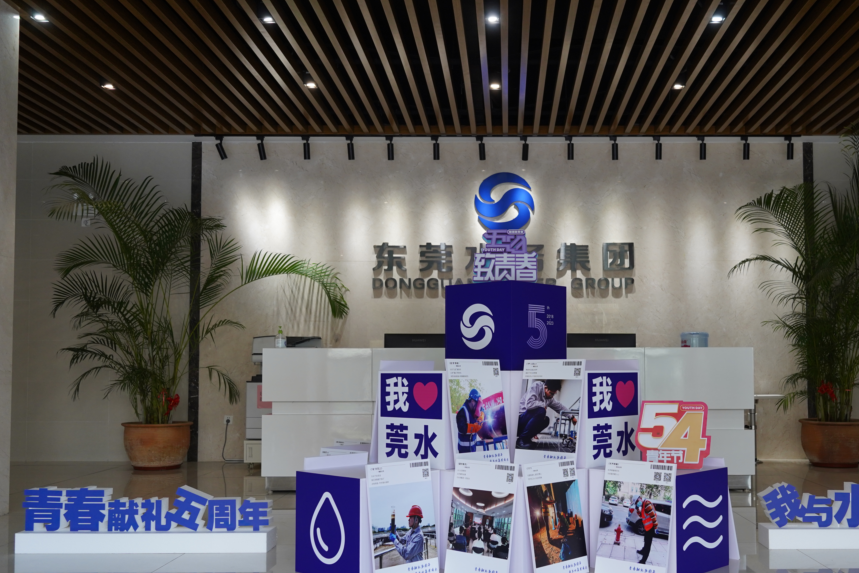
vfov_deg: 34.1
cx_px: 509
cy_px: 331
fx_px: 931
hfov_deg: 49.3
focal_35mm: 39
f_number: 4.5
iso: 800
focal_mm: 32
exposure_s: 1/160
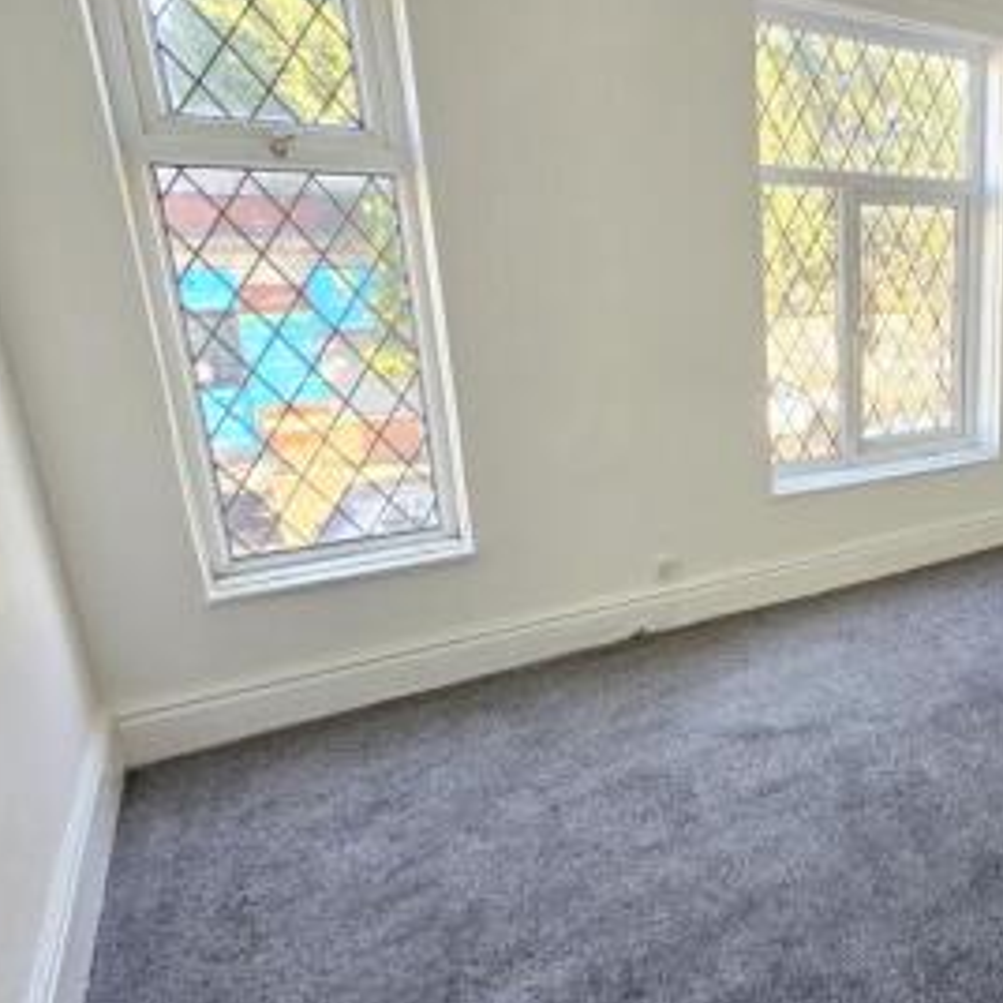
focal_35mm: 25
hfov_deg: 49.6
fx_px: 820
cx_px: 1031
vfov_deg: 62.9
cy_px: 473
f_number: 2.2
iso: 80
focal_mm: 2.2
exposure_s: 1/50
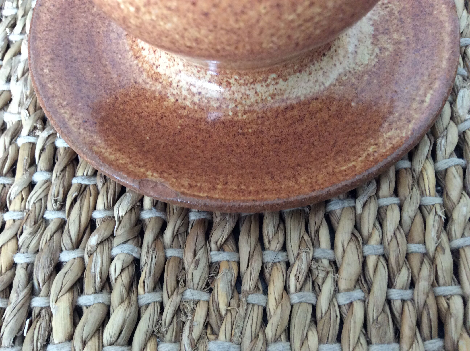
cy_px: 176
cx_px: 235
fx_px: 434
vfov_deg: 44.1
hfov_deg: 56.9
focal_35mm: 32
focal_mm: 3.3
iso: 160
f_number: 2.4
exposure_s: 1/25
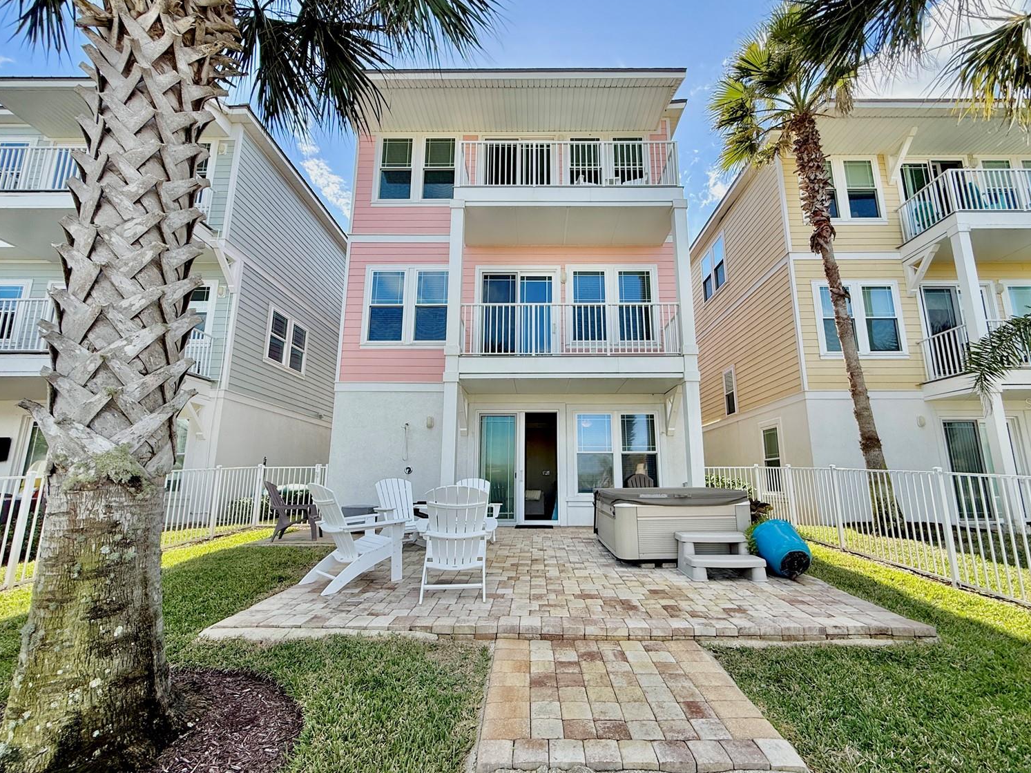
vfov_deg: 81.7
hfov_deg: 98.1
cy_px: 403
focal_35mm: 15
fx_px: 447
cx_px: 538
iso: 64
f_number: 2.2
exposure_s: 1/1033
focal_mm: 2.22
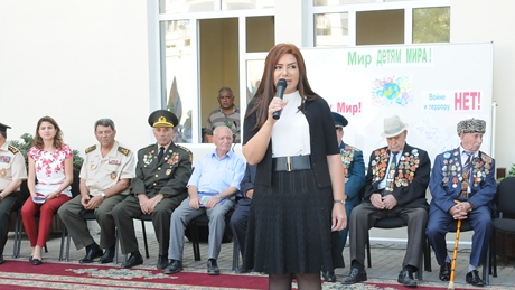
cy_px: 217
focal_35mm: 68
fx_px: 925
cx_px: 297
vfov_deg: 17.7
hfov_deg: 31.1
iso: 800
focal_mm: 31
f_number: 9
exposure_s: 1/80
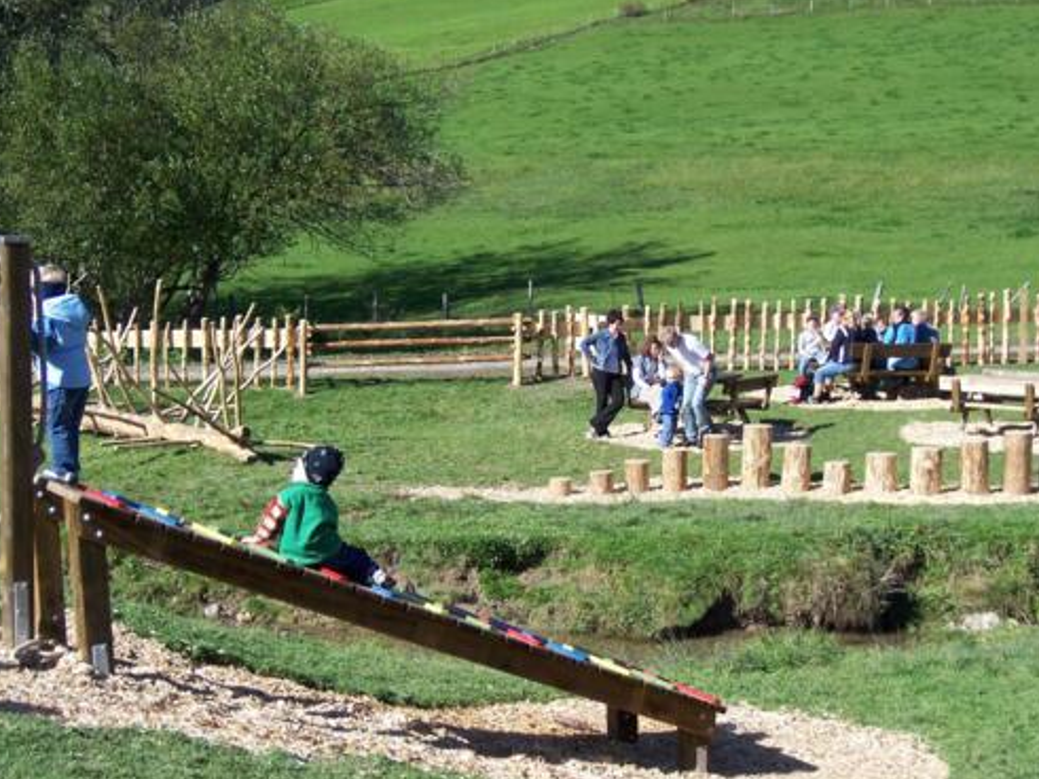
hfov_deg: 28.9
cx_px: 452
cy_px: 449
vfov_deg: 21.9
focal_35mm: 67
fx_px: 2011
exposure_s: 1/640
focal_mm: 9.6
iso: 80
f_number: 3.6
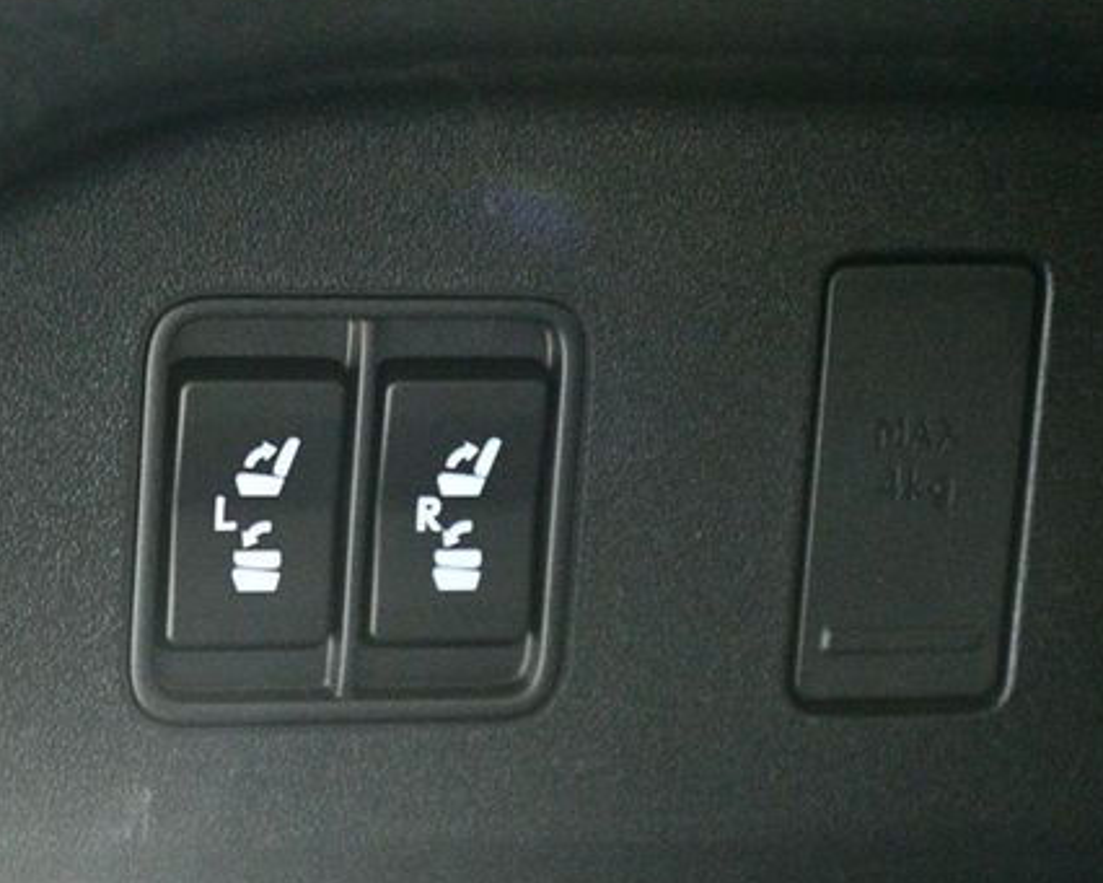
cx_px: 347
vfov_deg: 10.4
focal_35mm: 148
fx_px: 4832
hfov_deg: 13.0
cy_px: 533
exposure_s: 1/15
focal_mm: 70
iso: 12800
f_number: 5
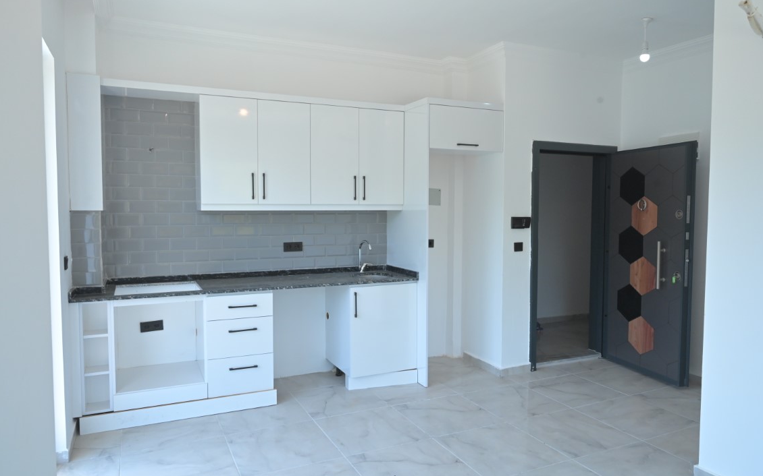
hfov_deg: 70.4
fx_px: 541
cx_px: 388
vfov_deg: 47.6
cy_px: 234
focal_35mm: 26
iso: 2500
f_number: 9
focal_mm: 25
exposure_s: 1/160
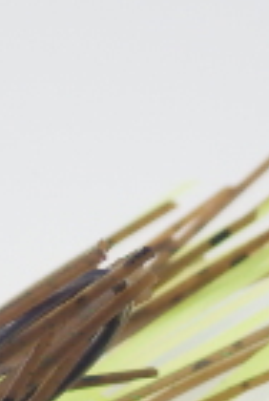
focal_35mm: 147
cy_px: 602
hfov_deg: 9.4
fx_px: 1639
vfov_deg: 13.2
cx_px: 72
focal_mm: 5.5
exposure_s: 1/45
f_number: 3.1
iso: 250
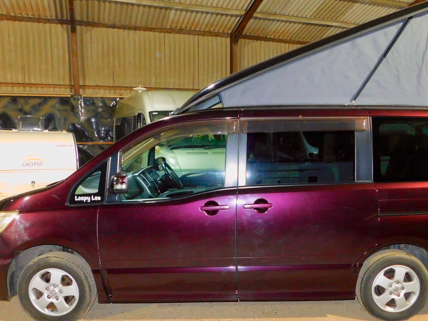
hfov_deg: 53.7
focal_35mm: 34
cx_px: 250
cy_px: 201
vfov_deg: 41.5
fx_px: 420
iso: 360
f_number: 3
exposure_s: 1/30
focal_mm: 4
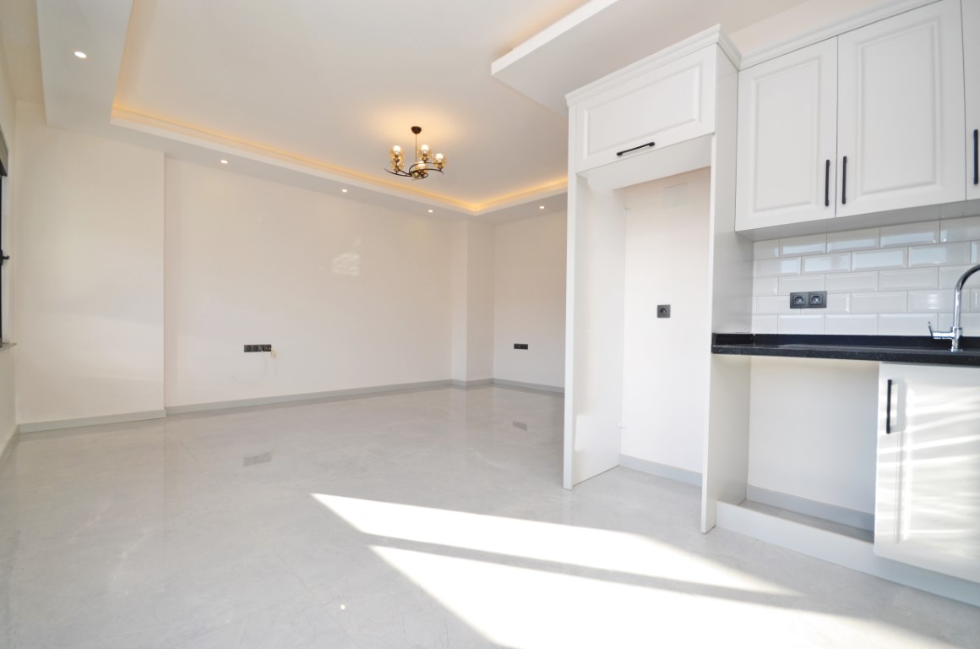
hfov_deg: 100.5
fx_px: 407
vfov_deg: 77.1
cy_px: 324
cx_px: 490
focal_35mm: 15
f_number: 5.6
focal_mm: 10
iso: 160
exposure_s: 1/125
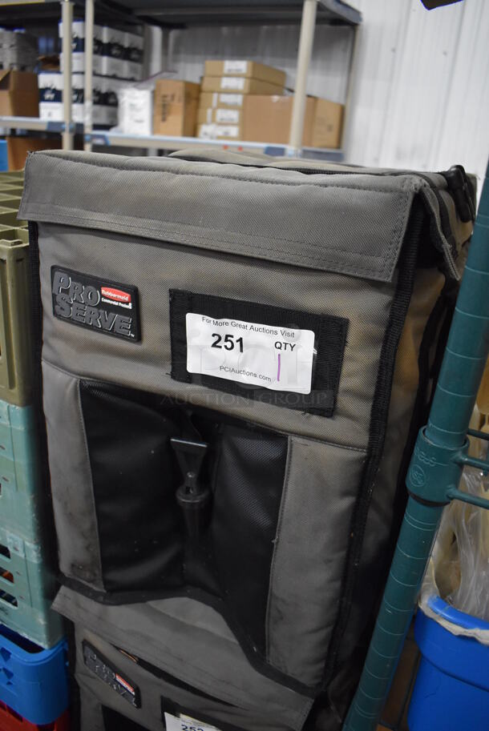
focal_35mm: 27
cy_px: 366
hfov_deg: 48.0
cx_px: 244
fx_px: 549
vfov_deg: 67.3
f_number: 3.5
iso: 3200
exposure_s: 1/125
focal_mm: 18
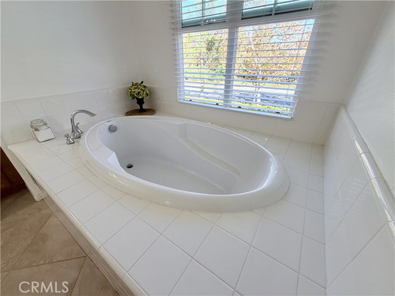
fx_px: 160
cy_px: 148
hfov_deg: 102.1
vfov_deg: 85.7
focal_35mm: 14
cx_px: 198
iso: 50
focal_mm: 2.22
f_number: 2.2
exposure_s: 1/120
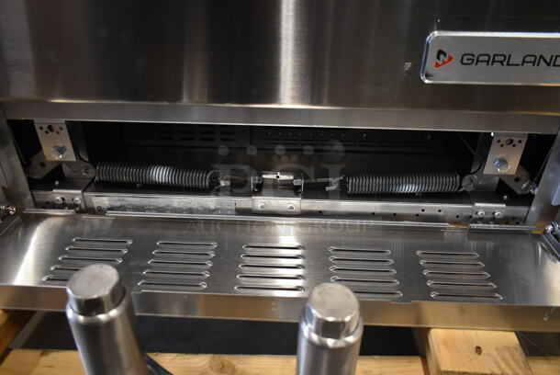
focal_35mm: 27
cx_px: 280
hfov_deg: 67.3
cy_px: 188
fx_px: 420
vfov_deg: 48.0
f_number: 3.5
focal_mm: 18
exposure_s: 1/30
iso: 900
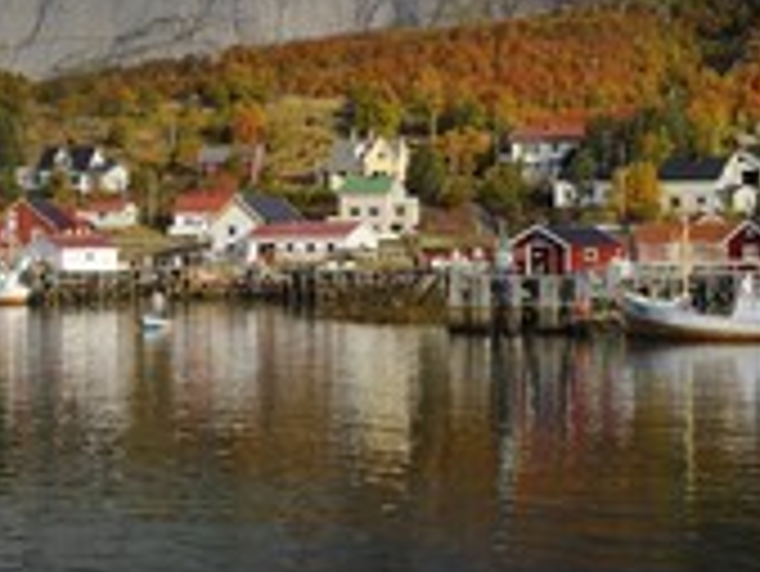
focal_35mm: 124
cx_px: 355
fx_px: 2724
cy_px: 0
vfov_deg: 11.8
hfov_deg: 15.9
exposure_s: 1/125
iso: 400
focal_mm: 52
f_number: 22
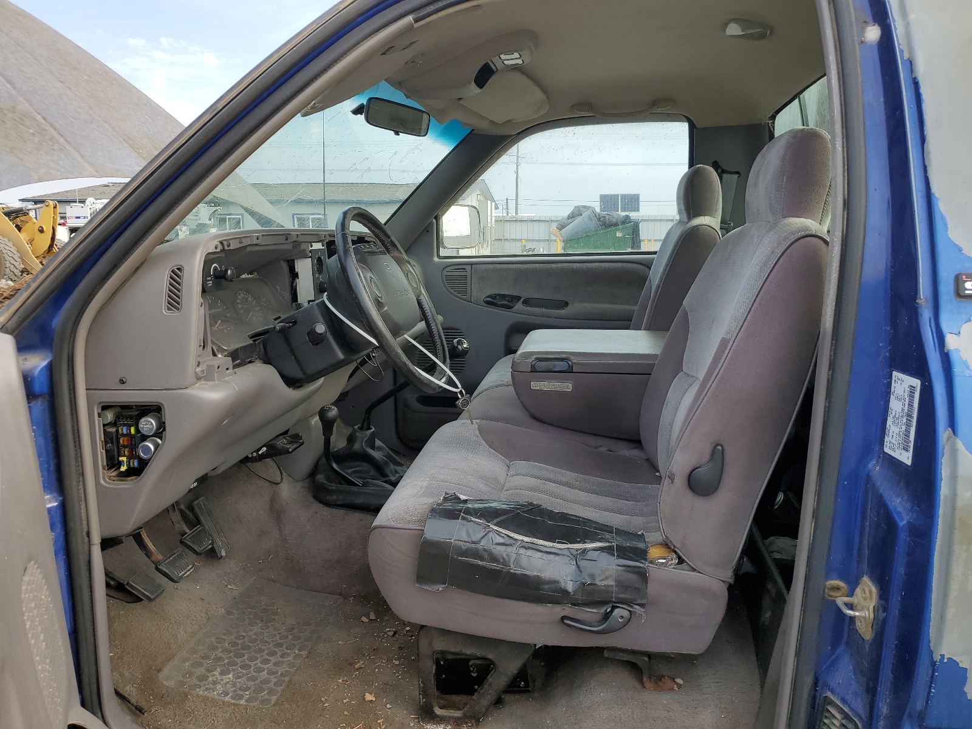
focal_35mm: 26
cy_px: 364
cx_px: 486
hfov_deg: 67.3
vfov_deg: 53.1
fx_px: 730
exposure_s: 1/833
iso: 50
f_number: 1.5
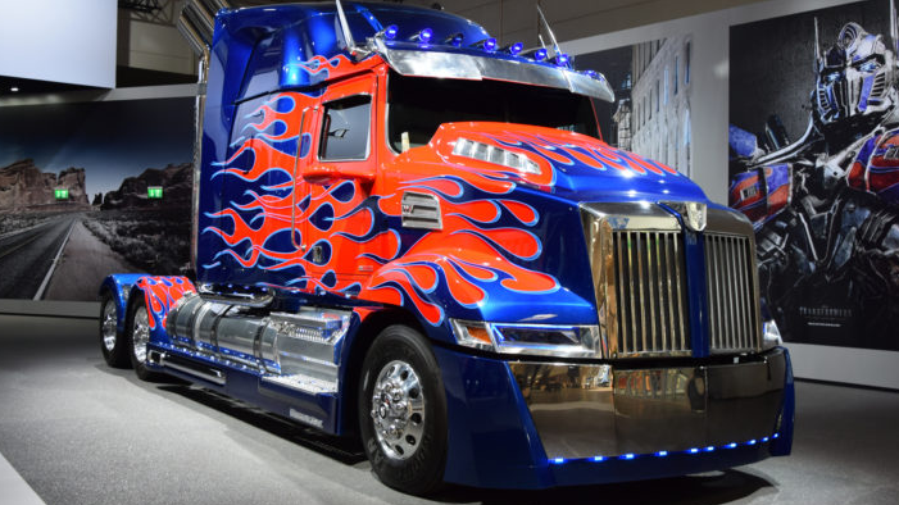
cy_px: 247
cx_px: 466
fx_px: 1025
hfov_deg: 47.4
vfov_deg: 27.7
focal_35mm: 43
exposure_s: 1/80
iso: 400
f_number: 4
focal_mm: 24
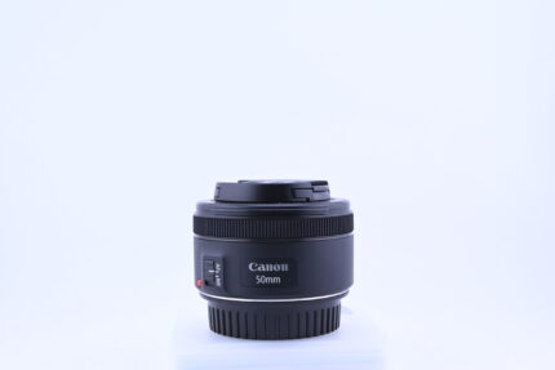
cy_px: 185
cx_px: 278
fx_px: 786
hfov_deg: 38.9
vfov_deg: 26.5
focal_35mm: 51
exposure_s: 1/160
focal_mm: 34
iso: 640
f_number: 11
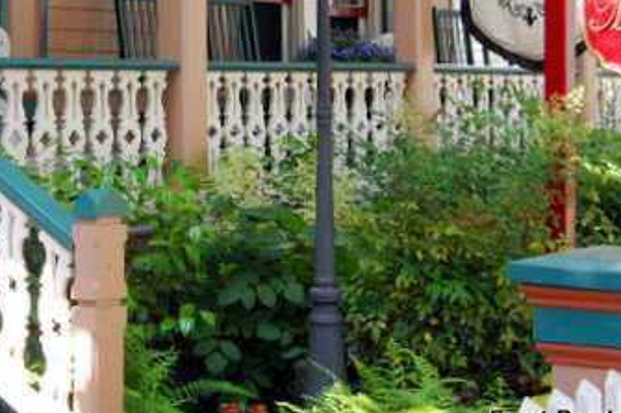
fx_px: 1621
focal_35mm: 94
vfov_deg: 14.3
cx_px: 198
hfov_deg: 21.6
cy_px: -1
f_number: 7.1
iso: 800
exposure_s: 1/200
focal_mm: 28
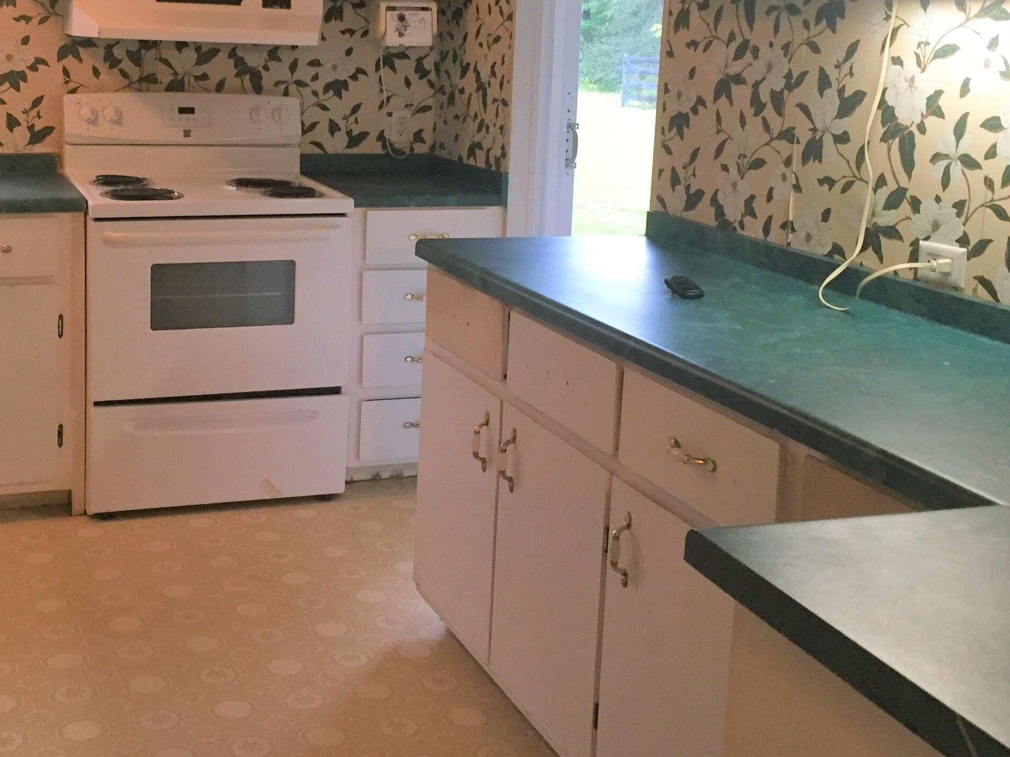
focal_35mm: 46
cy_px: 219
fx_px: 1342
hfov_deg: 40.9
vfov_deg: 31.1
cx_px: 359
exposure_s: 1/30
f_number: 2.2
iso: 125
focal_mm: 4.15
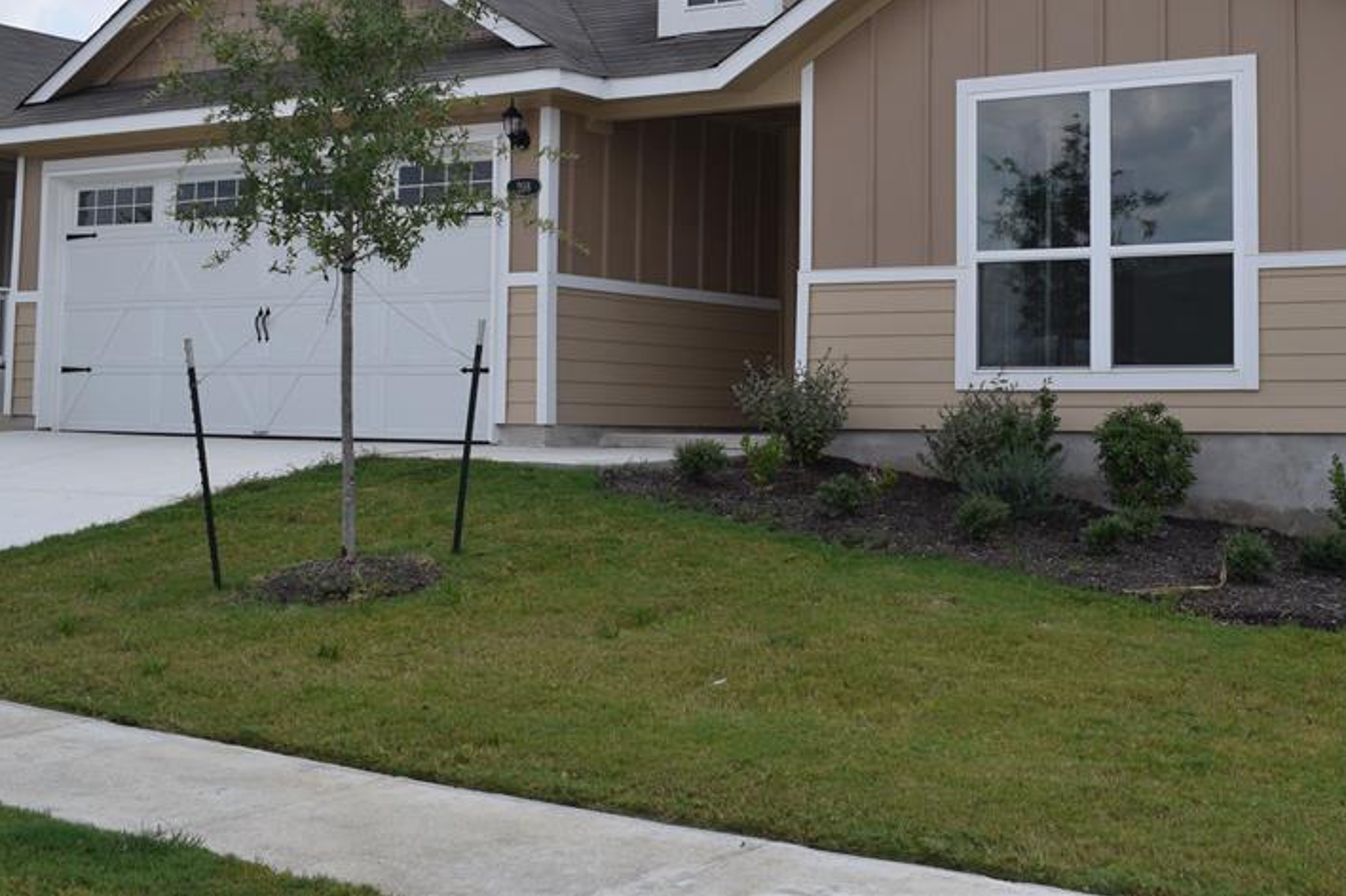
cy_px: 251
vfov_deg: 25.7
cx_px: 818
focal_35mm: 52
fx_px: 1943
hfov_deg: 38.0
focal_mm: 24
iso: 200
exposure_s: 1/400
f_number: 10
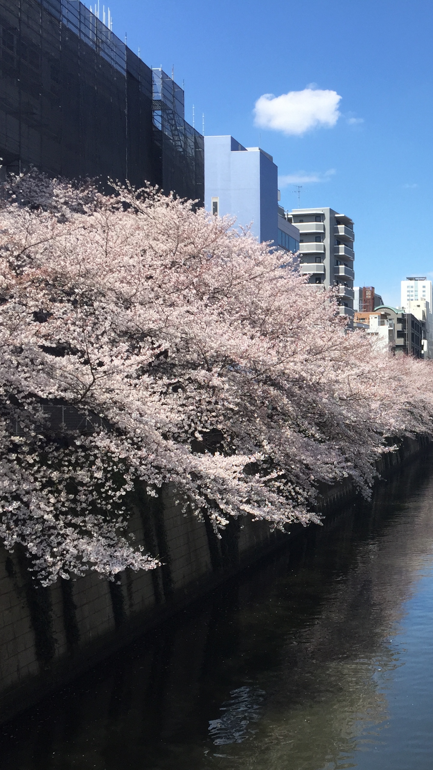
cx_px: 430
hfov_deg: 26.3
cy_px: 392
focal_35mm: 43
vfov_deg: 47.4
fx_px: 878
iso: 32
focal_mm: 4.15
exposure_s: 1/1647
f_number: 2.2
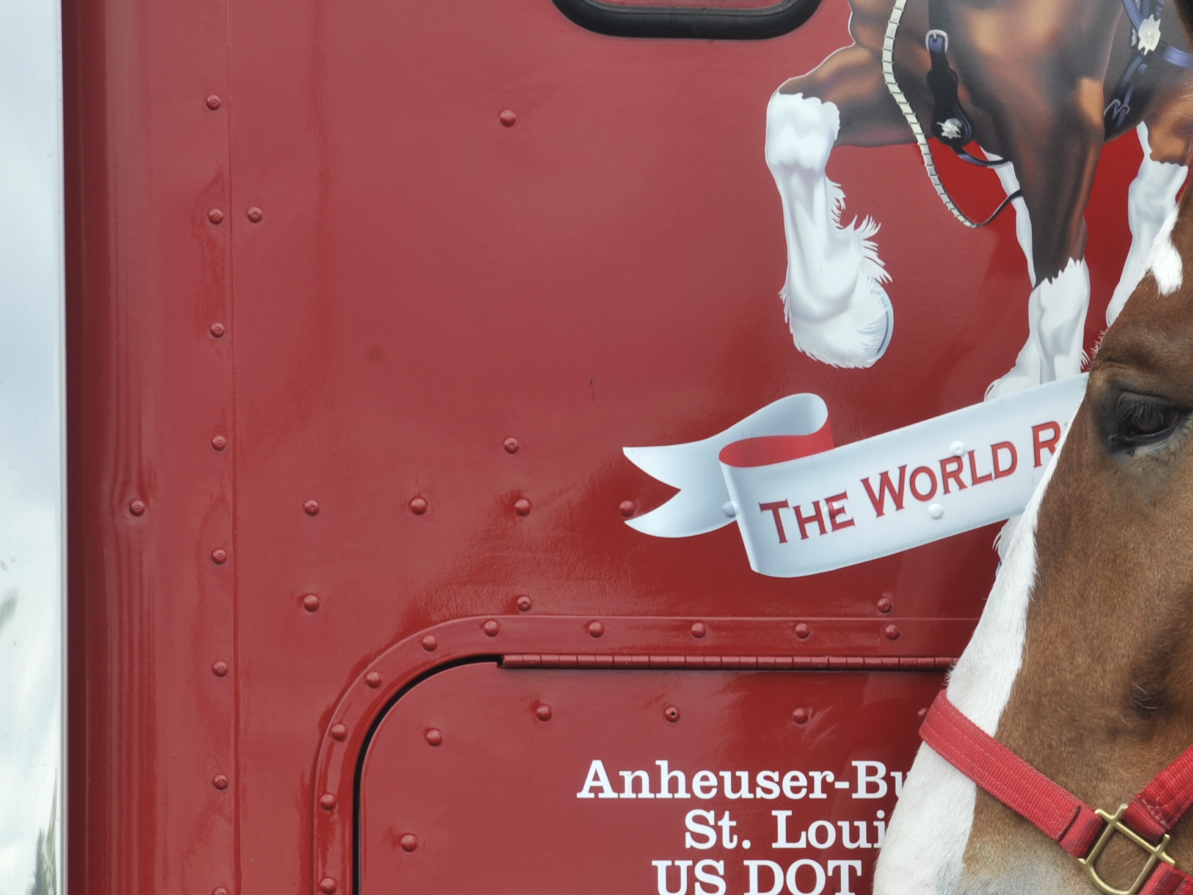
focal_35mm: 284
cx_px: 1035
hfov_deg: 7.0
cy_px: 702
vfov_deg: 5.2
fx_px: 9788
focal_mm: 120
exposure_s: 1/125
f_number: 10
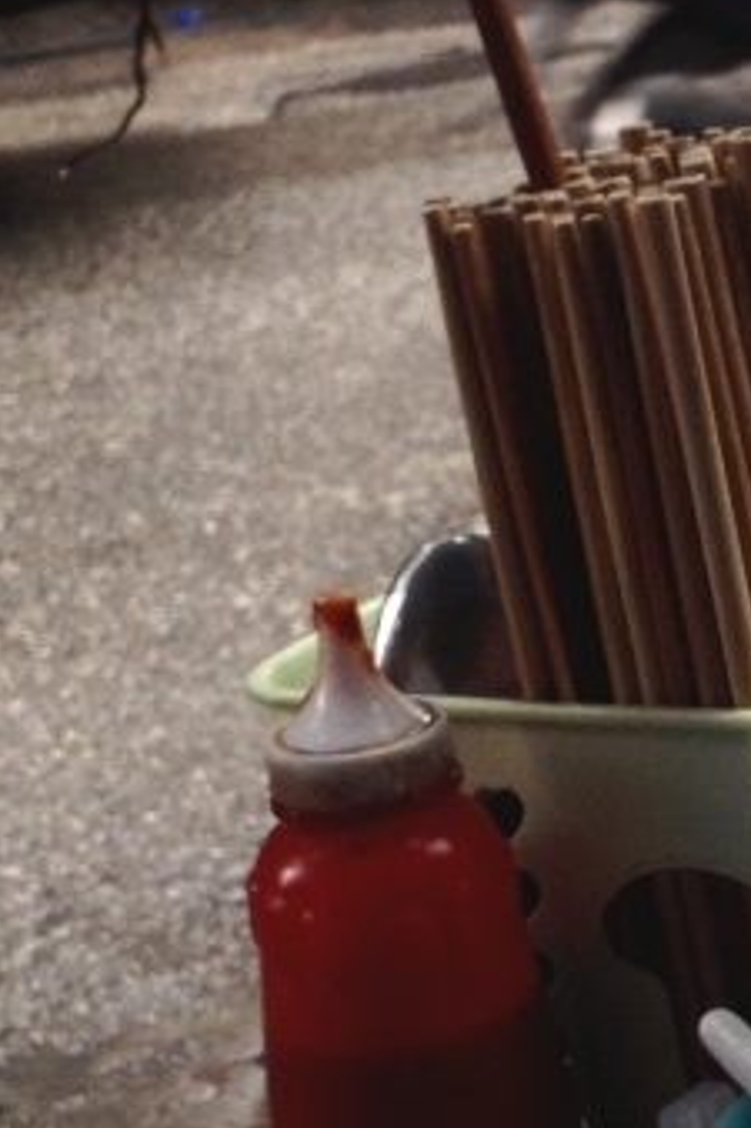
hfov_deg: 11.7
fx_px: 3602
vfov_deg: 17.8
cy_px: 616
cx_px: 874
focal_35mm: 115
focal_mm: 4.28
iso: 64
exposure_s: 1/60
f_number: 2.4
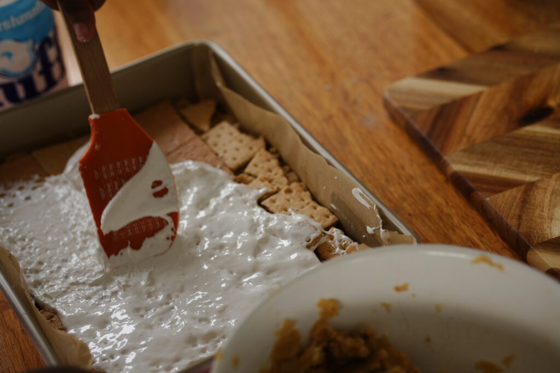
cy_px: 186
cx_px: 280
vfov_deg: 16.3
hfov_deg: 24.2
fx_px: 1307
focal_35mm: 84
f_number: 2.2
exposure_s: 1/50
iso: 100
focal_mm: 56
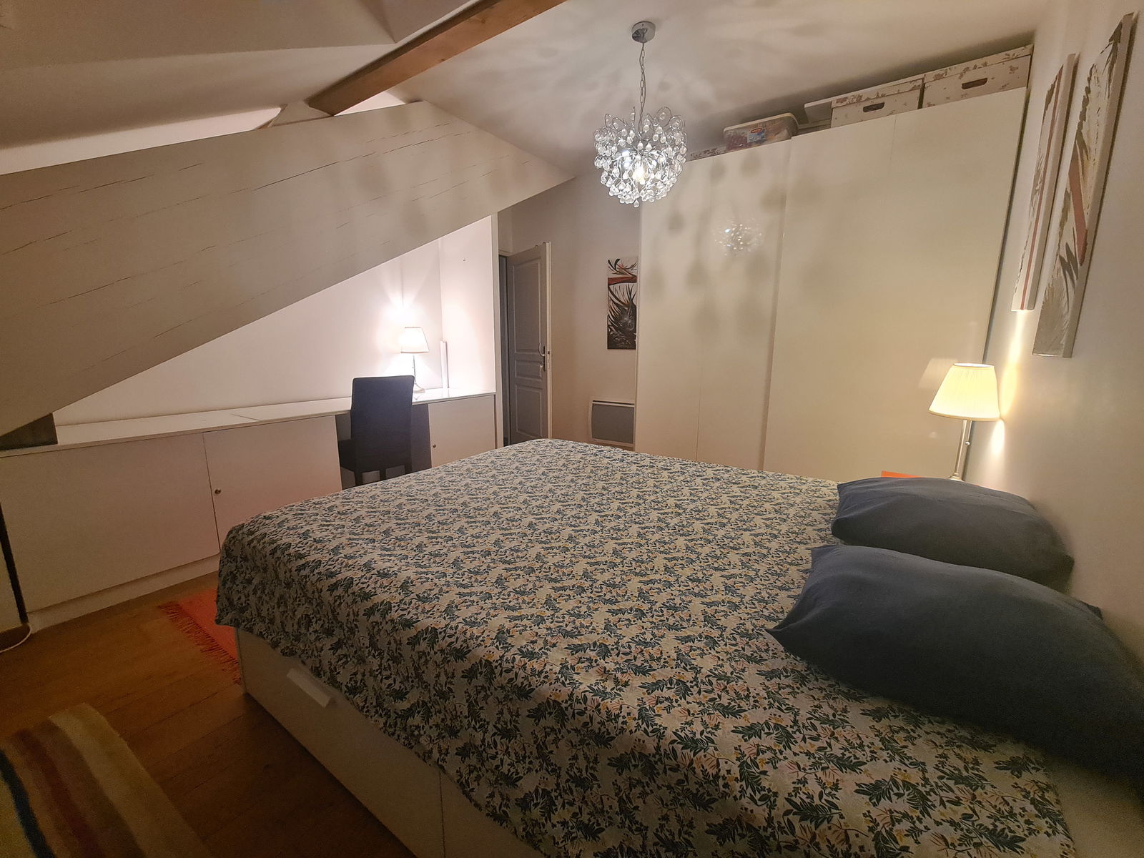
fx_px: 430
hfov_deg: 106.2
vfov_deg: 89.9
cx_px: 572
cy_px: 429
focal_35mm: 13
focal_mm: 2.2
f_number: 2.2
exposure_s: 1/50
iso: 400
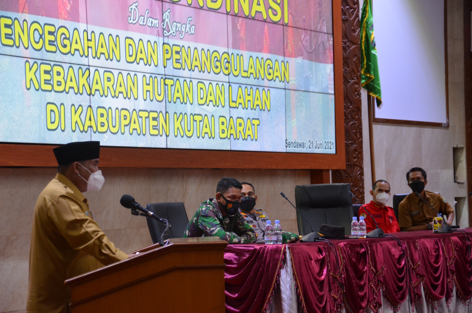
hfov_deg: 18.2
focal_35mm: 112
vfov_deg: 12.1
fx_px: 1472
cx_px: 236
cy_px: 156
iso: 1400
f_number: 5.3
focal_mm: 75
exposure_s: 1/30
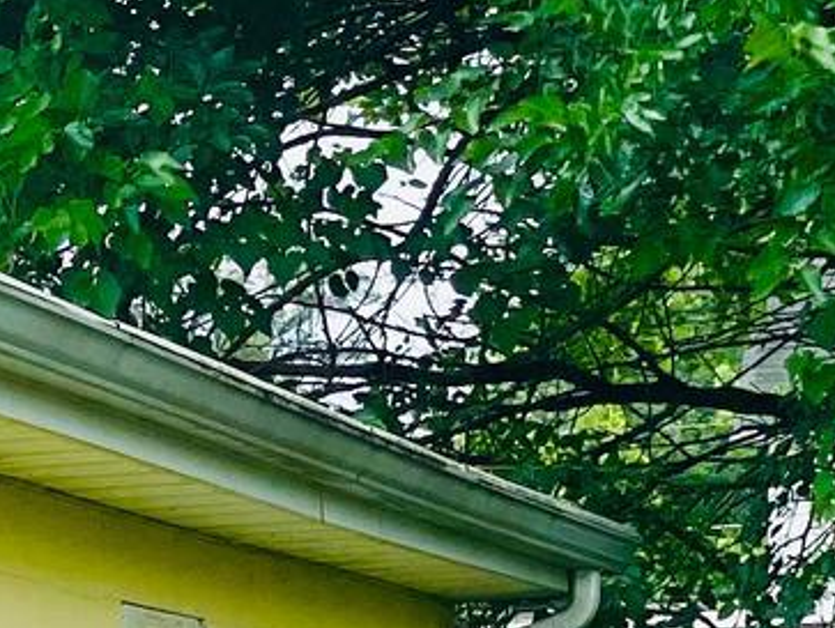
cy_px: 1339
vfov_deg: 5.0
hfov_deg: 6.4
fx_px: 7075
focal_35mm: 293
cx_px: -1201
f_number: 2
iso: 25
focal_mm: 6
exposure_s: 1/1653
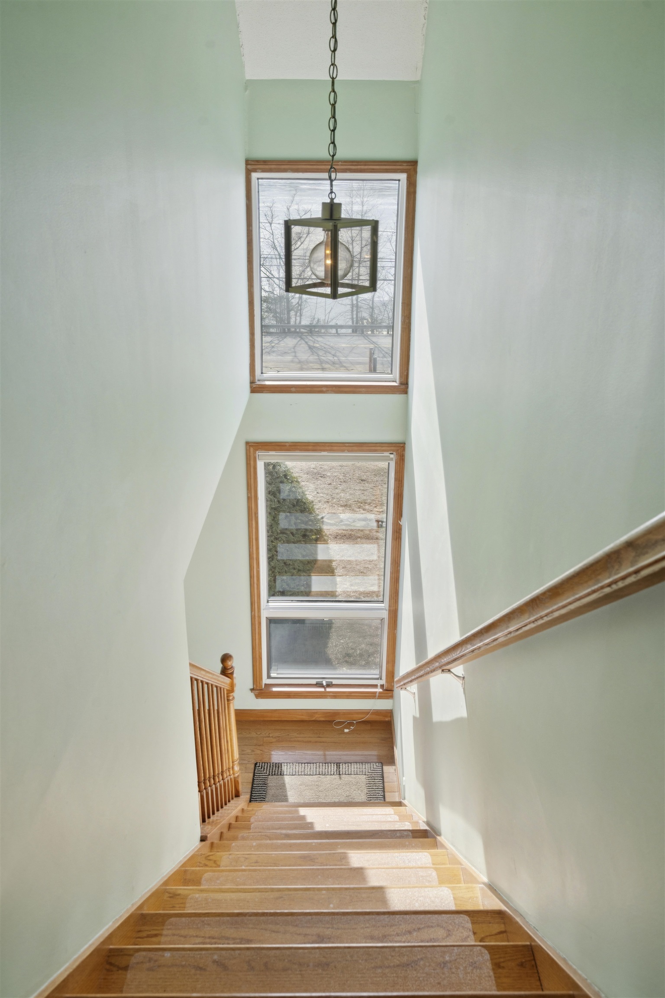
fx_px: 748
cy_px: 499
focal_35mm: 27
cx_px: 332
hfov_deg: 47.9
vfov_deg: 67.4
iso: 800
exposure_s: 1/400
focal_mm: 27
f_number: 8
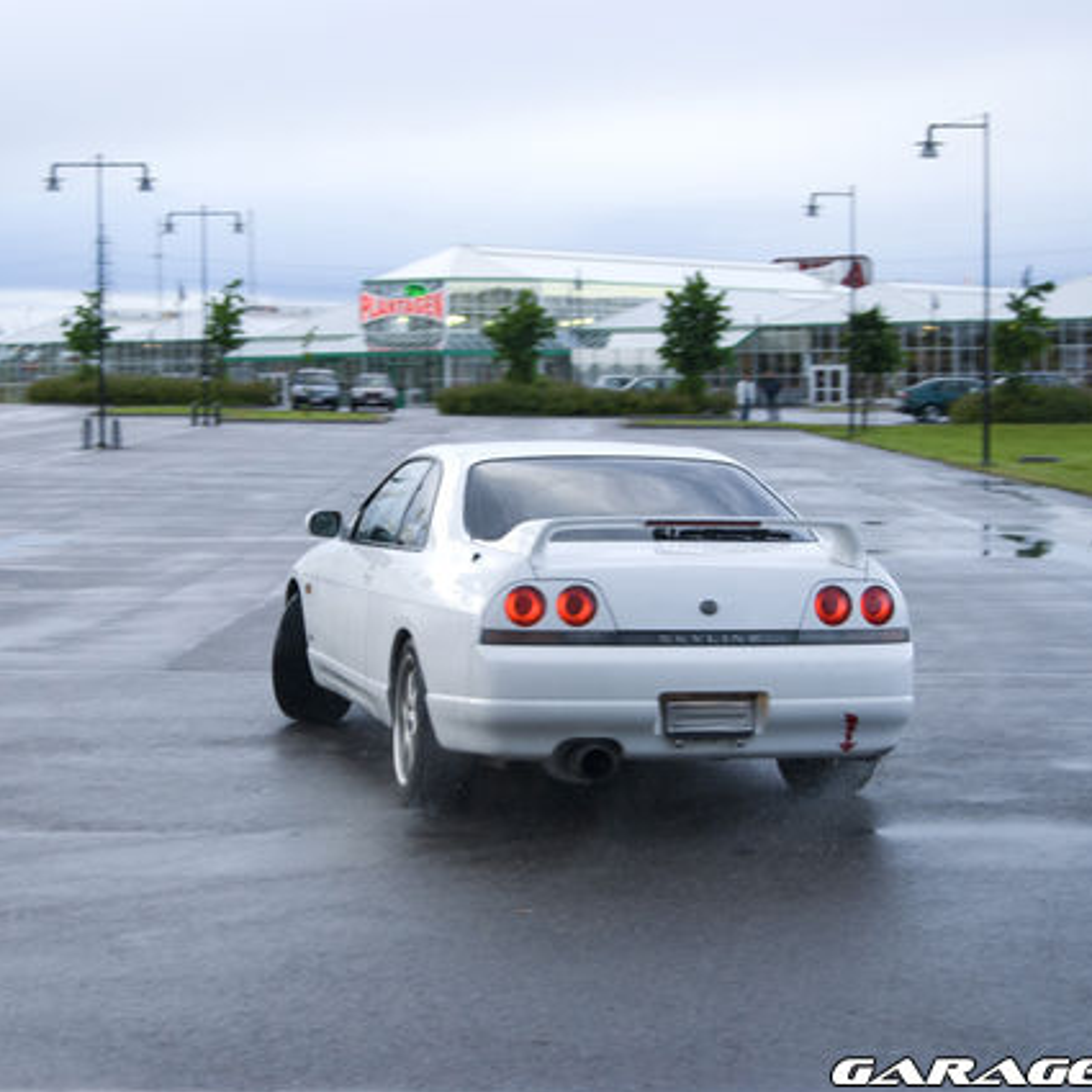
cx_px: 450
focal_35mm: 73
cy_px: 547
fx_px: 2605
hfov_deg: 23.6
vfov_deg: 23.7
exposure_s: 1/200
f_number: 5
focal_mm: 38
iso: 800
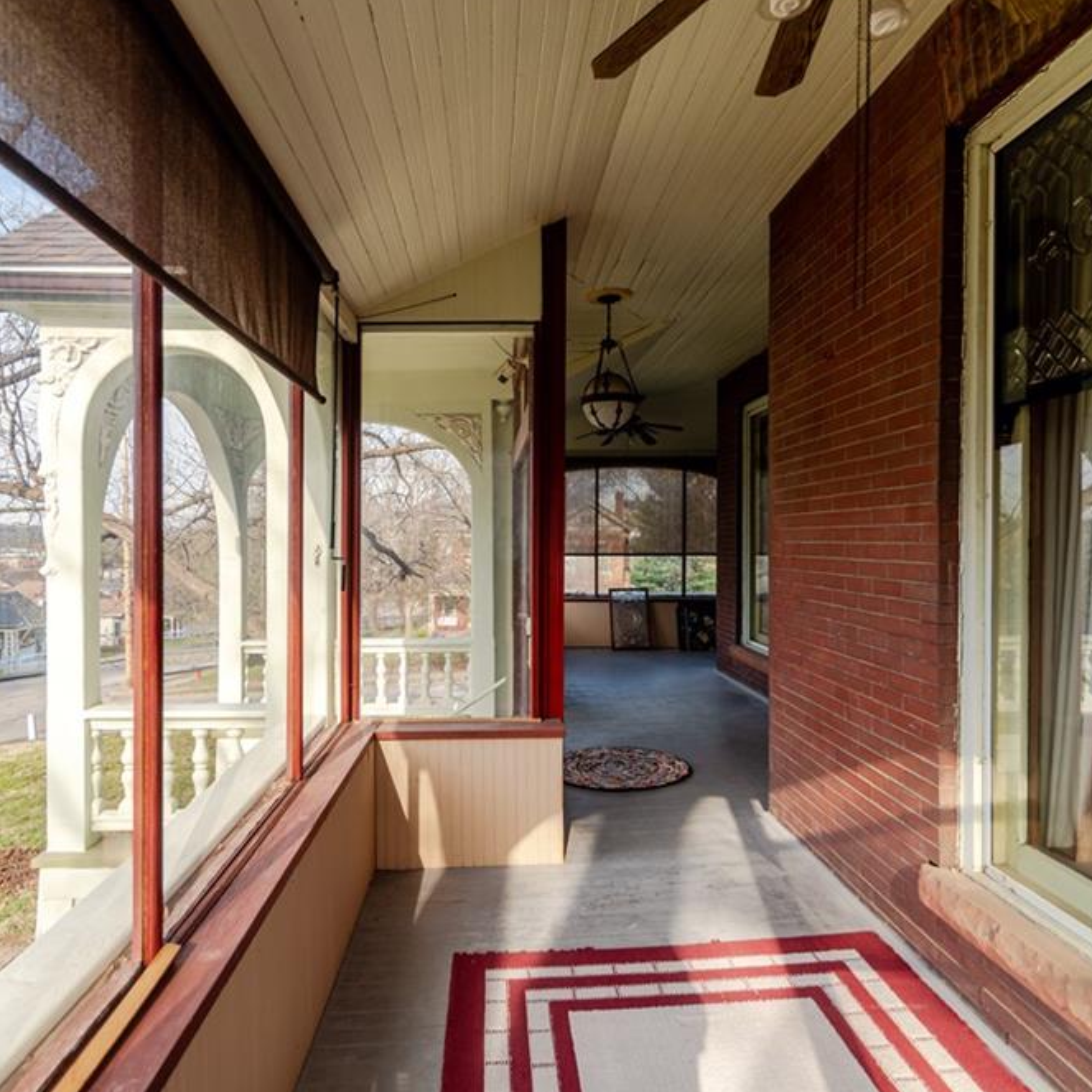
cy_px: 546
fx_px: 749
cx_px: 497
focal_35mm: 21
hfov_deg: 72.0
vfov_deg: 72.1
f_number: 3.5
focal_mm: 16
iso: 100
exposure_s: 1/800
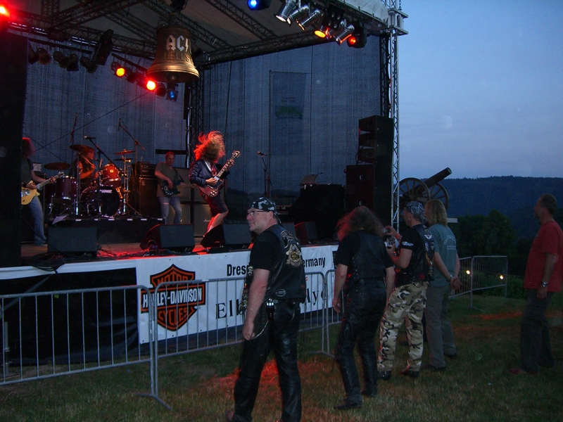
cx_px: 282
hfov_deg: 49.0
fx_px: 618
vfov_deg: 37.7
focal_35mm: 38
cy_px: 211
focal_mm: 6.2
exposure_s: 1/60
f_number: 2.7
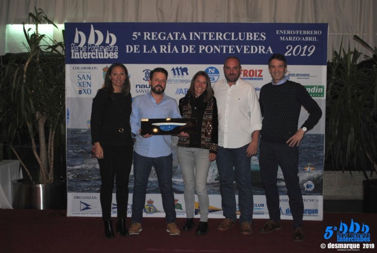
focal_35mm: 45
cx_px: 188
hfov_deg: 43.5
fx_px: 472
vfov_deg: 30.0
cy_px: 126
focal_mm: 30
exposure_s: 1/60
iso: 200
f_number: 4.5
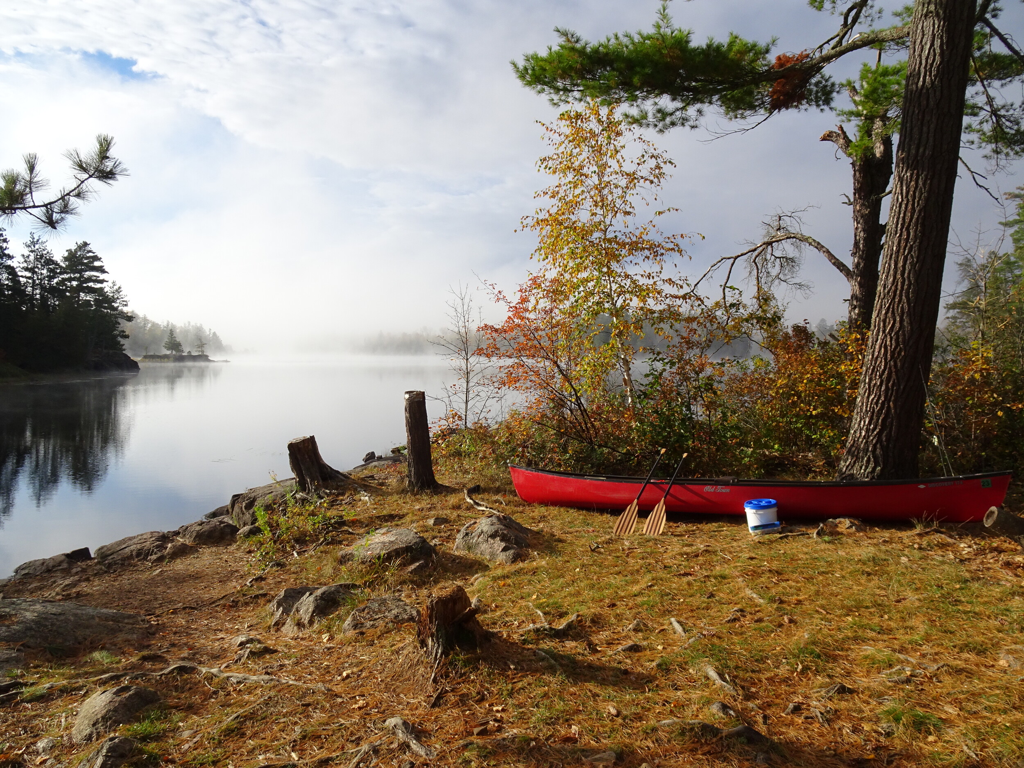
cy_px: 384
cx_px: 512
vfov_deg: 56.8
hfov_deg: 71.6
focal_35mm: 24
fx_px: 710
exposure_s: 1/800
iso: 80
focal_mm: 4.1
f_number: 3.5
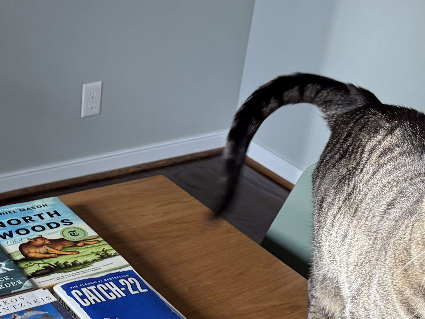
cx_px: 60
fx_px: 872
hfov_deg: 26.7
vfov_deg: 20.3
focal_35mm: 71
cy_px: 289
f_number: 1.78
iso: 200
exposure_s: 1/76
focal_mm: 6.76
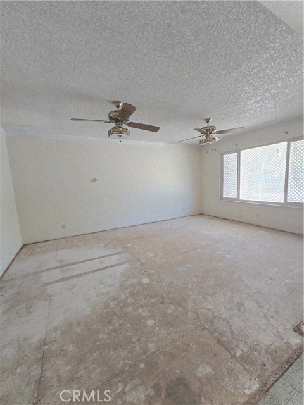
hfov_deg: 89.9
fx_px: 152
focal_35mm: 13
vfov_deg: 106.2
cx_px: 152
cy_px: 202
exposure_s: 1/60
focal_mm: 2.2
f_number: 2.2
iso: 800
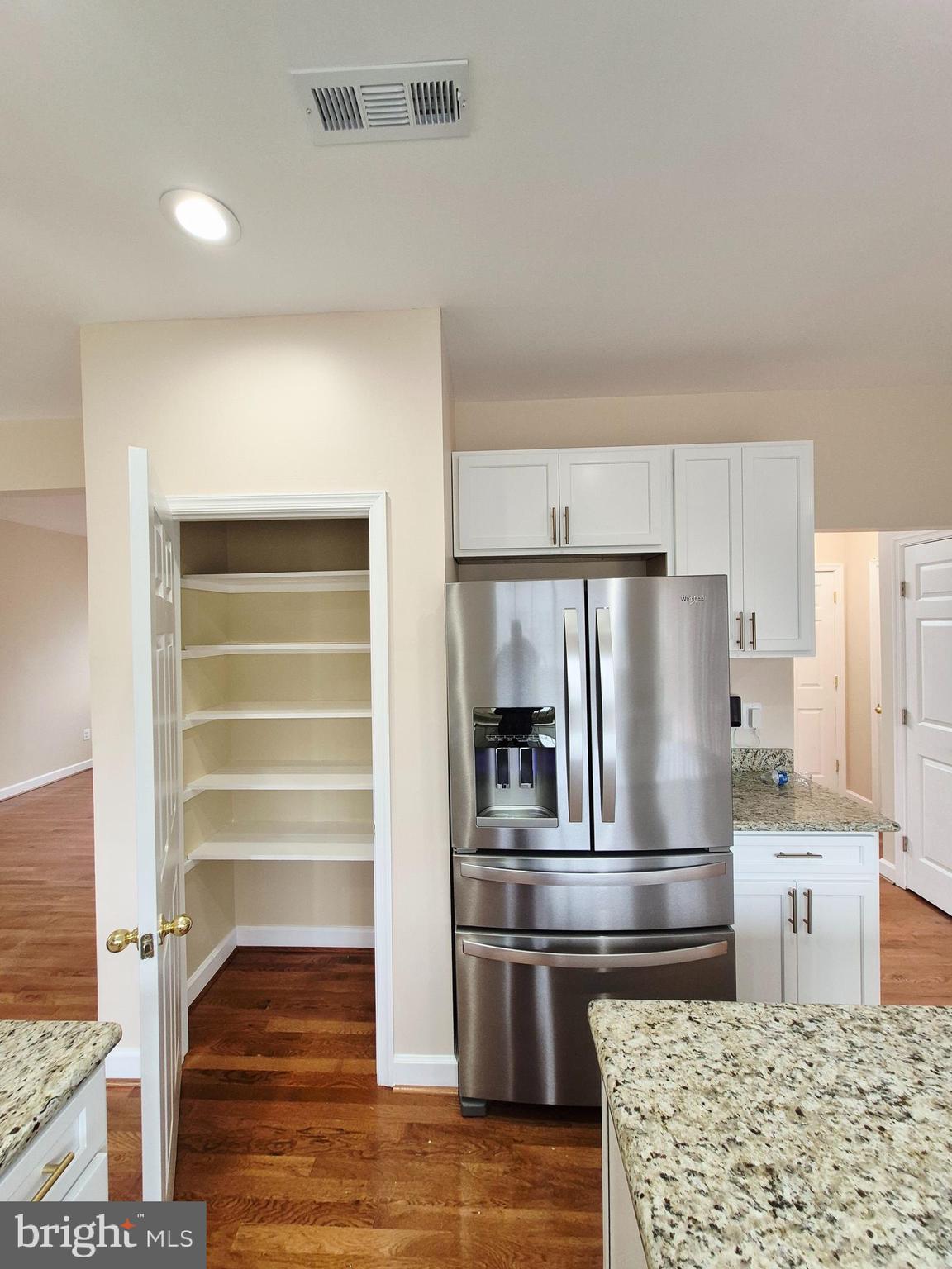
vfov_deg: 106.2
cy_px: 634
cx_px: 476
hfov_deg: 89.9
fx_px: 477
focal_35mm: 13
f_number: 2.2
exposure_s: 1/60
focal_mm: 1.74
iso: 125
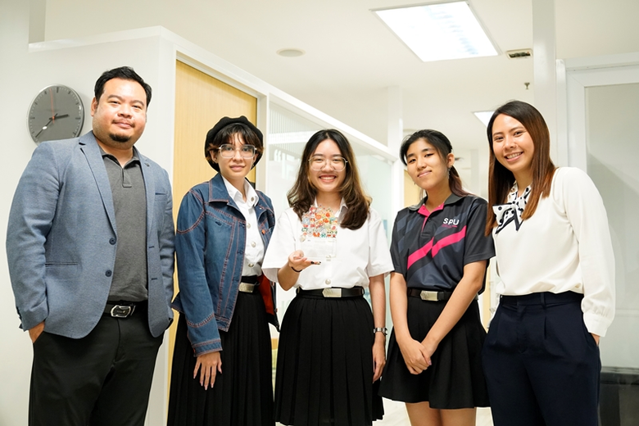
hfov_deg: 45.4
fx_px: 763
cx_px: 320
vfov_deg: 31.2
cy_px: 213
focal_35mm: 43
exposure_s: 1/160
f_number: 4
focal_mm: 43
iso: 5000
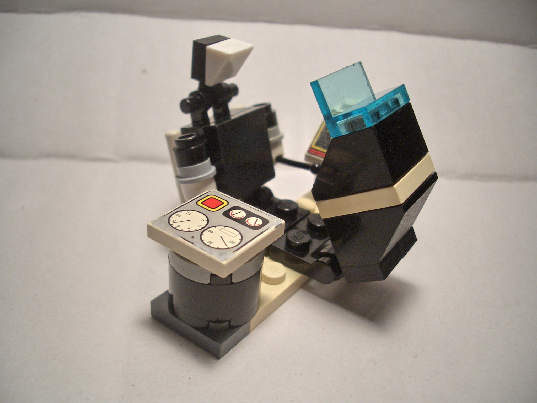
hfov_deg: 52.6
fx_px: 543
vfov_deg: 40.7
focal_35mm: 35
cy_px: 202
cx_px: 268
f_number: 2.6
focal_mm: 5.8
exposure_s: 1/80
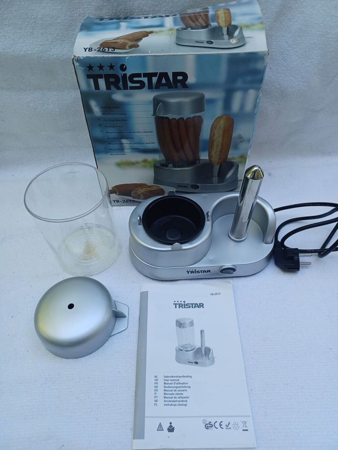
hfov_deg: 54.9
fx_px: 325
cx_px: 169
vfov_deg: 69.4
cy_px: 225
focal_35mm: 25
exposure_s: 1/50
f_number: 1.8
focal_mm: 4.6
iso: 64
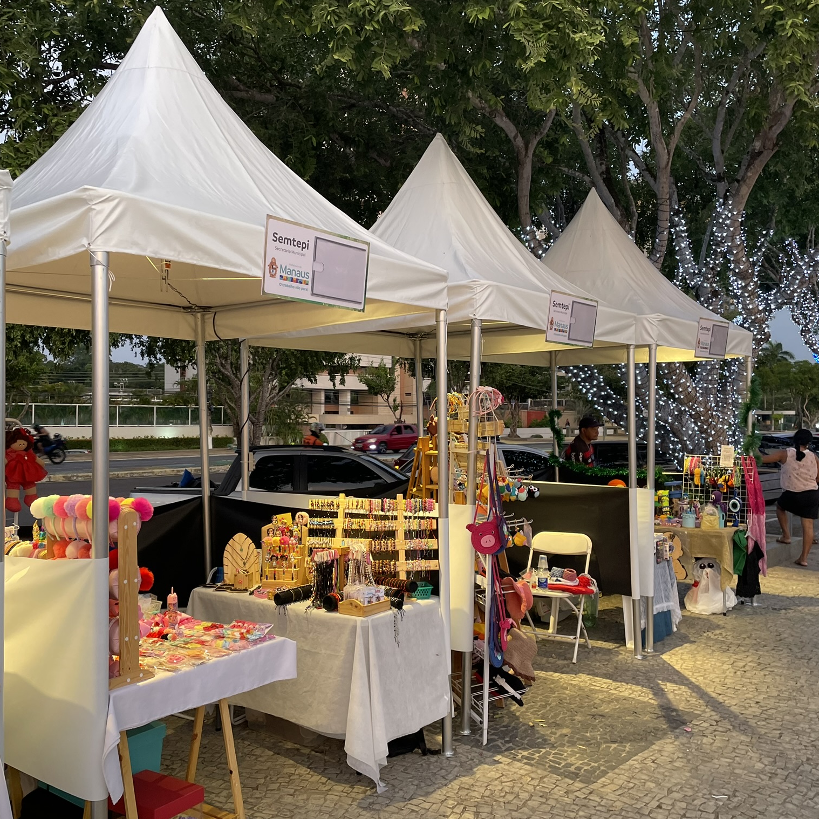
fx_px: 830
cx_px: 398
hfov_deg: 52.5
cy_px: 411
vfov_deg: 52.5
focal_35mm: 31
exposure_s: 1/60
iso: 125
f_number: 1.6
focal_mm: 4.2
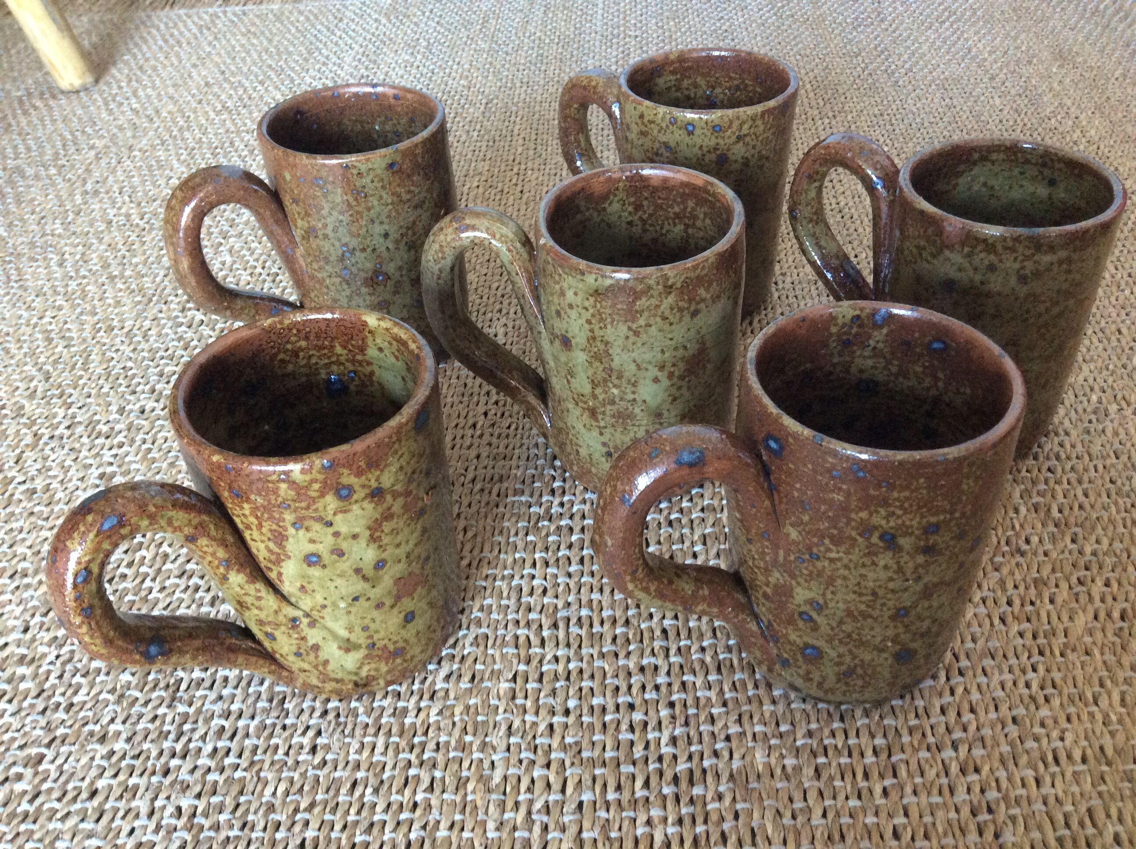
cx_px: 568
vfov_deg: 44.1
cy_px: 424
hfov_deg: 56.9
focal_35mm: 32
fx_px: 1049
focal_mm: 3.3
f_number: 2.4
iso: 250
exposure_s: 1/25
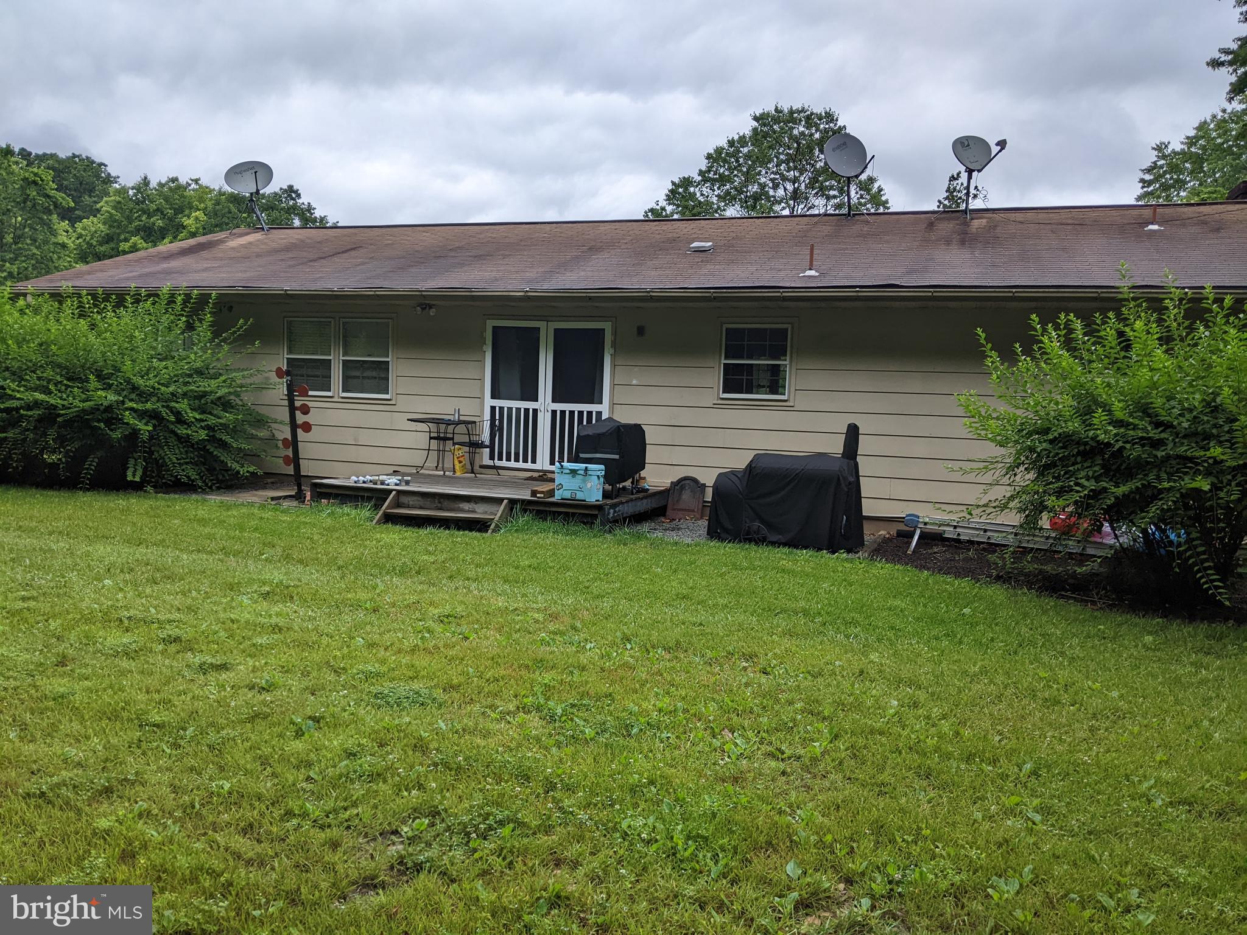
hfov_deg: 65.3
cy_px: 468
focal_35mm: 27
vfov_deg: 51.4
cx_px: 624
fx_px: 973
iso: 45
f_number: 1.8
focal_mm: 4.44
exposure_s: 1/1565
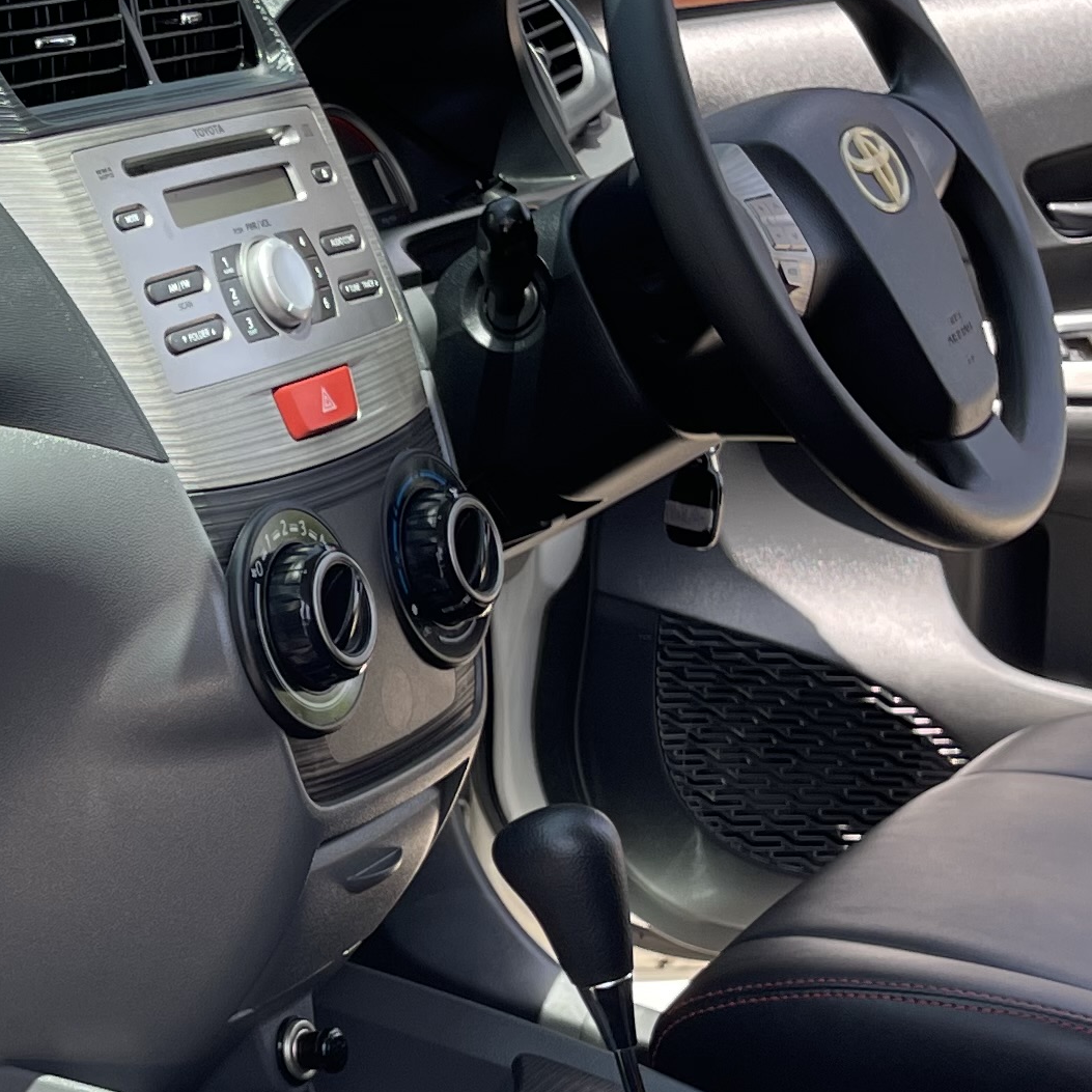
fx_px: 3141
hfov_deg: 18.8
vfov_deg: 19.7
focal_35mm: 88
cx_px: -152
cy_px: 733
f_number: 1.6
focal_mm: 5.1
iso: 32
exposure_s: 1/381
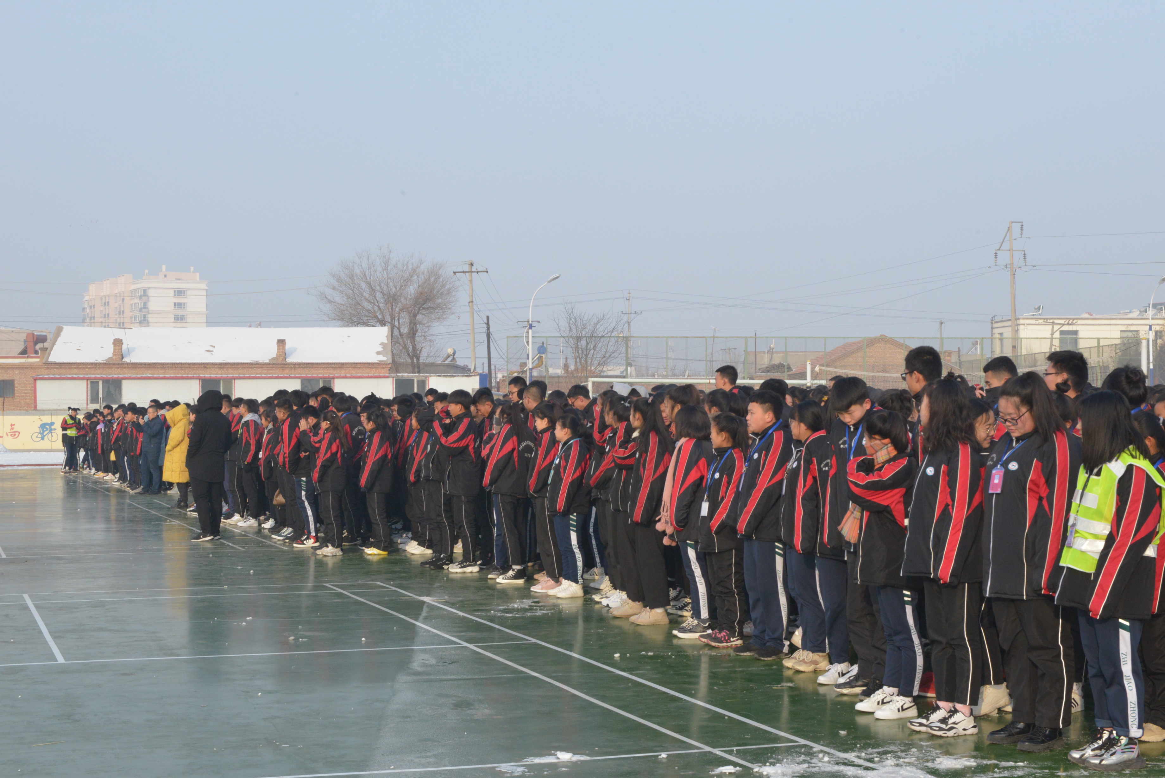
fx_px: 1877
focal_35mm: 58
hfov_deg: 34.5
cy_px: 389
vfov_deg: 23.4
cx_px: 582
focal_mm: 58
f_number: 14
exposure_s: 1/800
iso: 3200
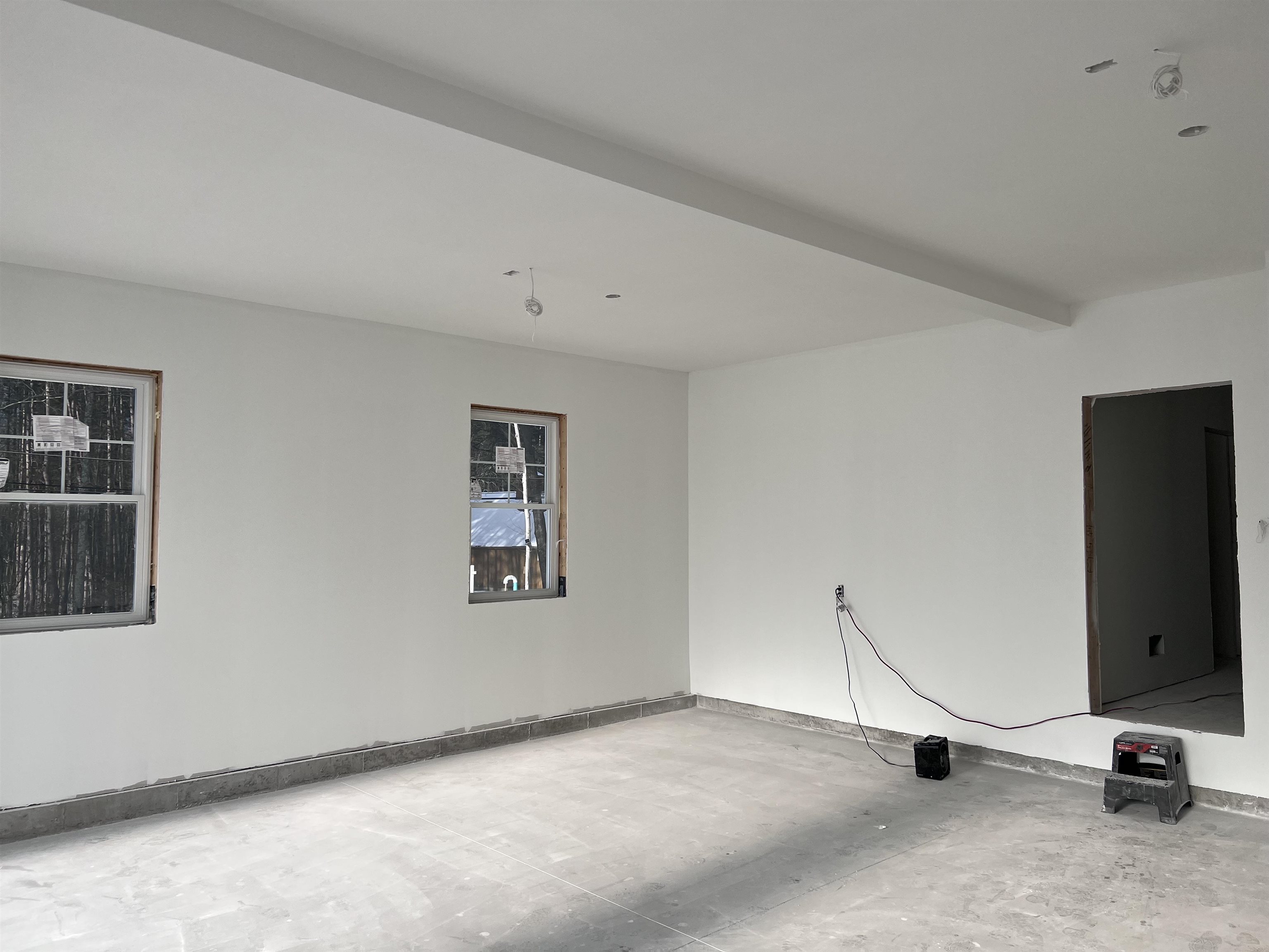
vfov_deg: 53.1
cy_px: 476
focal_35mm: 26
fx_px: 953
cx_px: 634
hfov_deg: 67.3
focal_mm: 5.7
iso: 50
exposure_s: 1/5587
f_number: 1.5
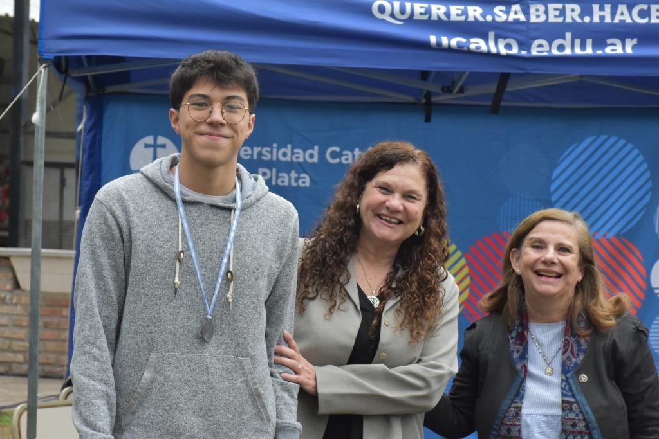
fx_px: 2060
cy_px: 220
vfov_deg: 12.2
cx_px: 330
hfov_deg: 18.2
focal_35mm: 112
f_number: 10
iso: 2000
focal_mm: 75
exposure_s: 1/400
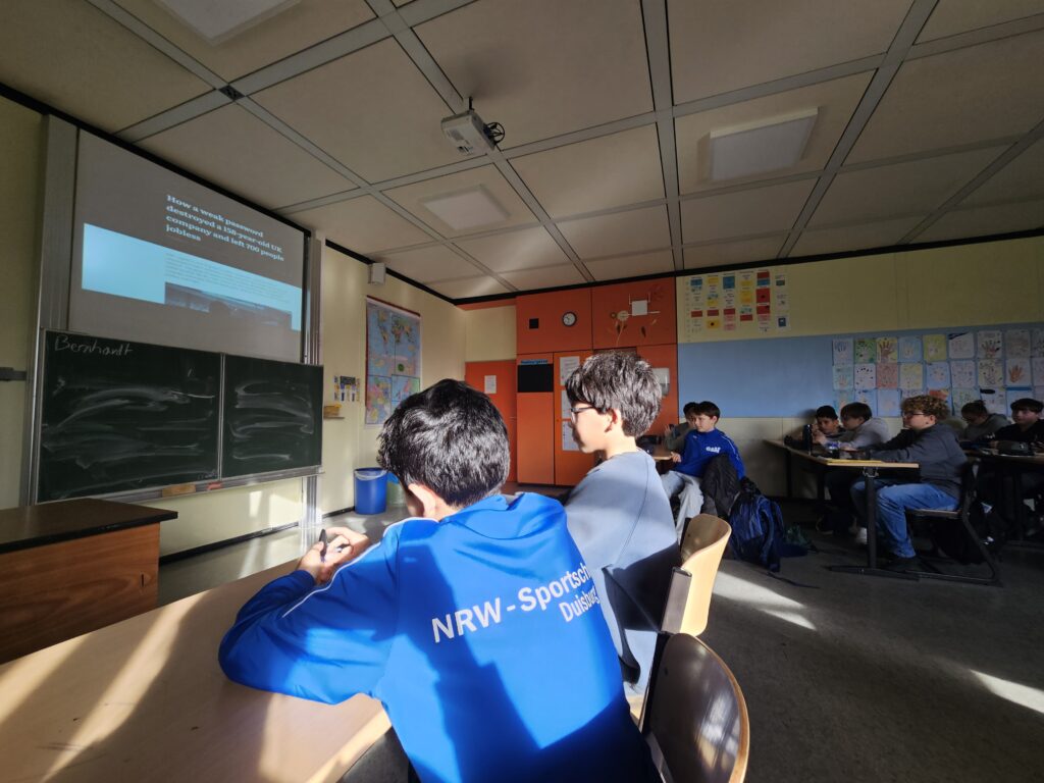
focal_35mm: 13
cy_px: 392
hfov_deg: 106.2
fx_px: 392
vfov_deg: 89.9
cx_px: 522
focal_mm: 2.2
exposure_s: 1/135
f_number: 2.2
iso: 50
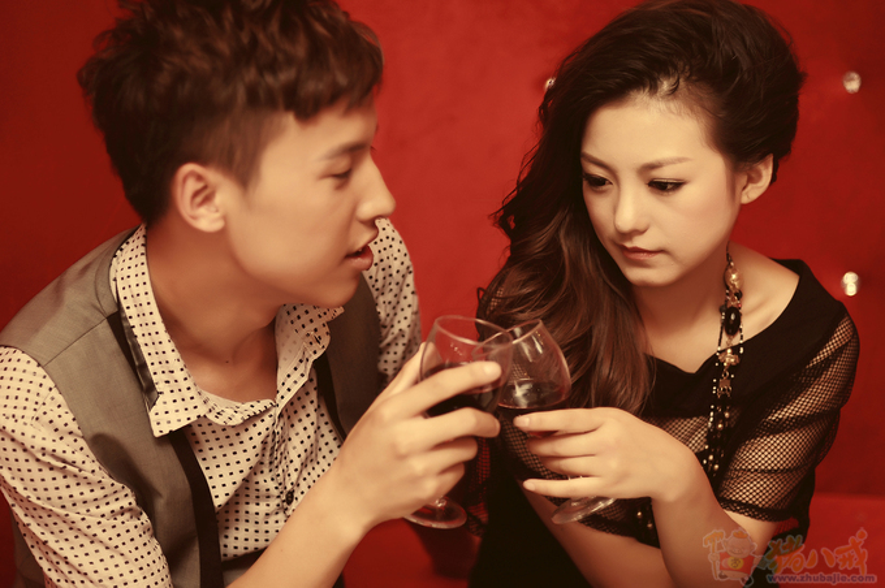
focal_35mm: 75
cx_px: 442
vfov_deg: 18.1
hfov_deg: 27.0
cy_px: 294
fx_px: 1842
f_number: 1.8
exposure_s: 1/100
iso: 320
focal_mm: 50
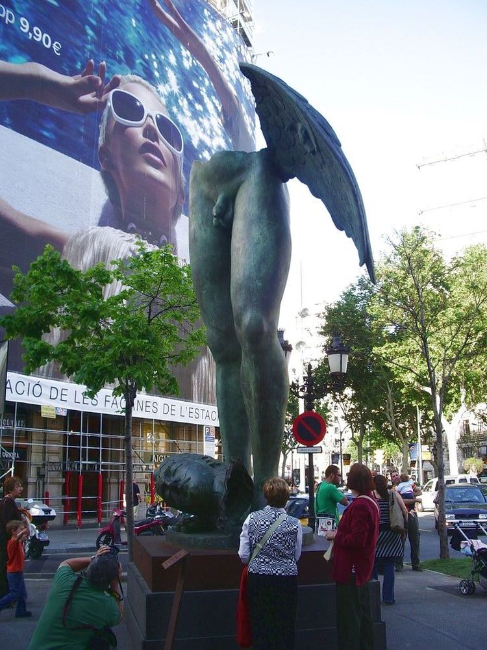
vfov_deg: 52.6
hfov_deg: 40.7
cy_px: 325
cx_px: 244
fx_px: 657
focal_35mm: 35
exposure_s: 1/80
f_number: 4.3
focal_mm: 5.8
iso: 50
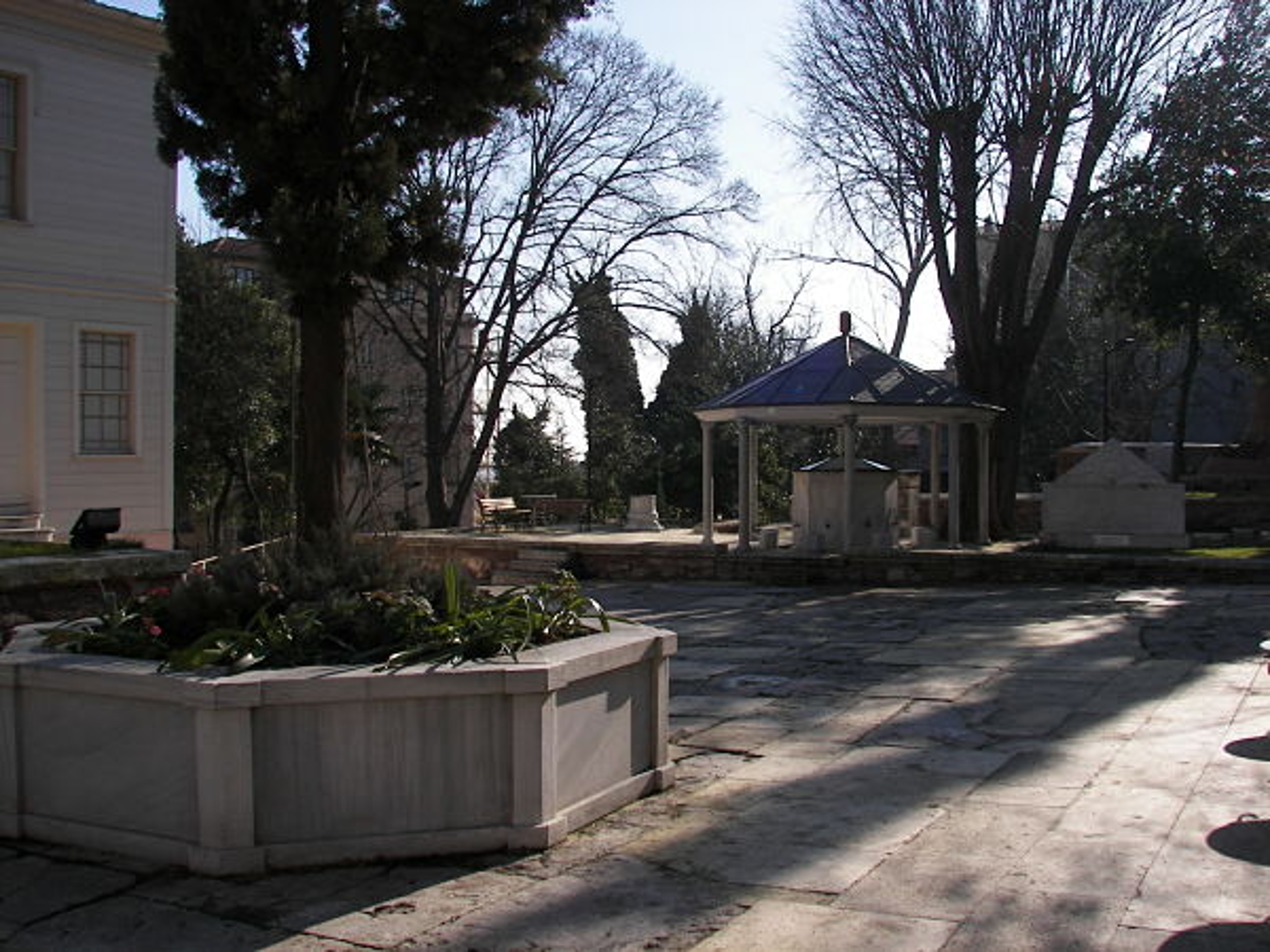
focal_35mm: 36
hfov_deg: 51.4
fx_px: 1321
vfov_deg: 39.7
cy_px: 476
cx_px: 635
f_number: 4
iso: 50
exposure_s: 1/640
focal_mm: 6
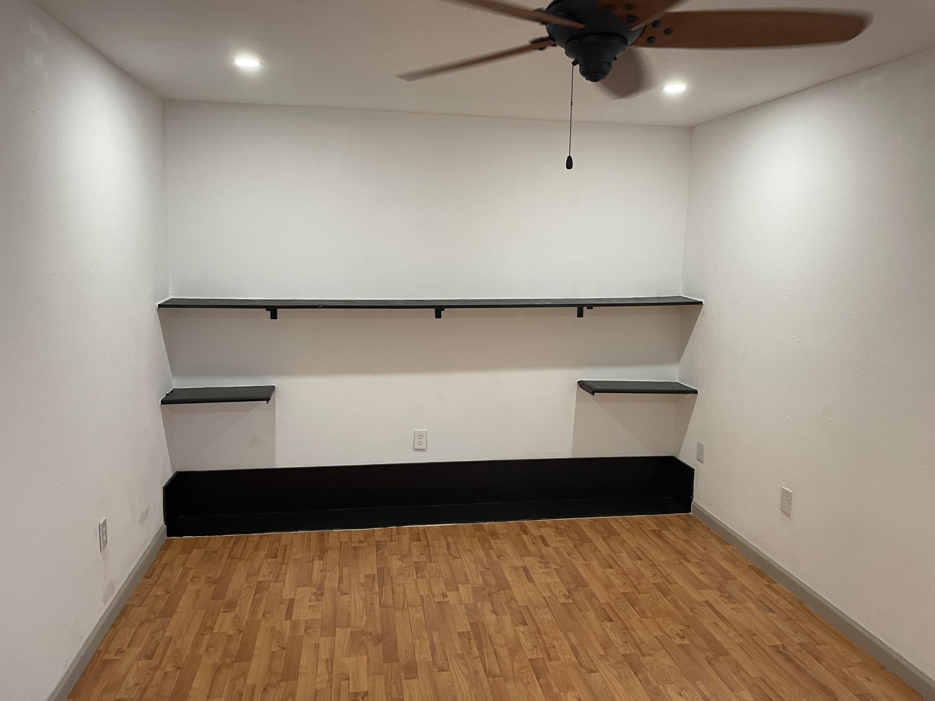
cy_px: 350
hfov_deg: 67.3
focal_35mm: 26
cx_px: 468
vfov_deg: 53.1
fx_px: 702
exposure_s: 1/60
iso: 100
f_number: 1.6
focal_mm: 4.2
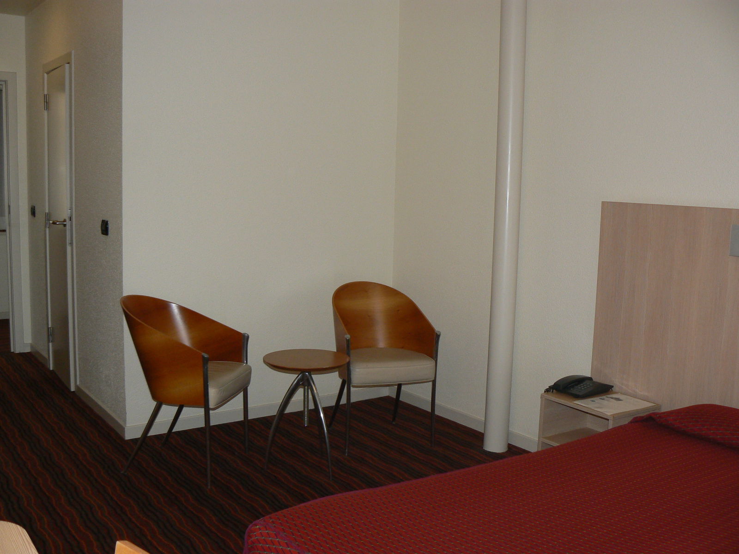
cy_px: 277
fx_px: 769
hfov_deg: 51.4
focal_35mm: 36
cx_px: 370
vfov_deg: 39.7
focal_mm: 6
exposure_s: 1/30
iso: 100
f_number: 2.8
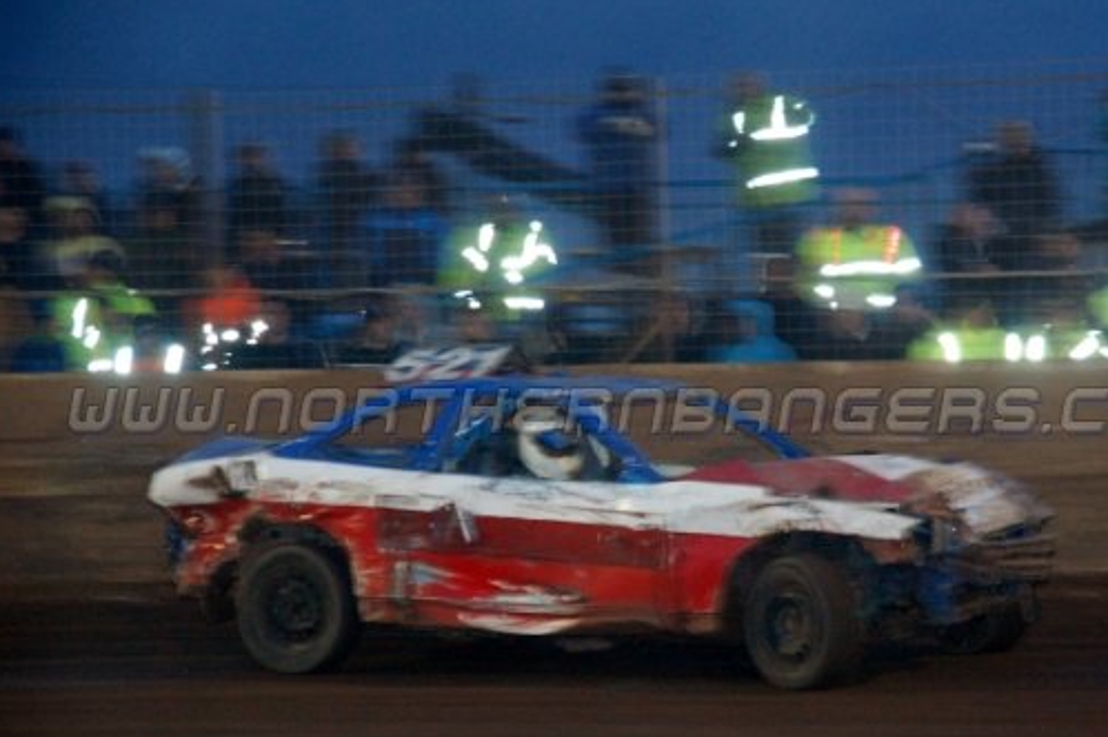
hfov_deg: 11.3
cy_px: 417
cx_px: 686
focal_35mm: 183
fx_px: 5617
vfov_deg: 7.5
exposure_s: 1/60
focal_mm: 95
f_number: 5.6
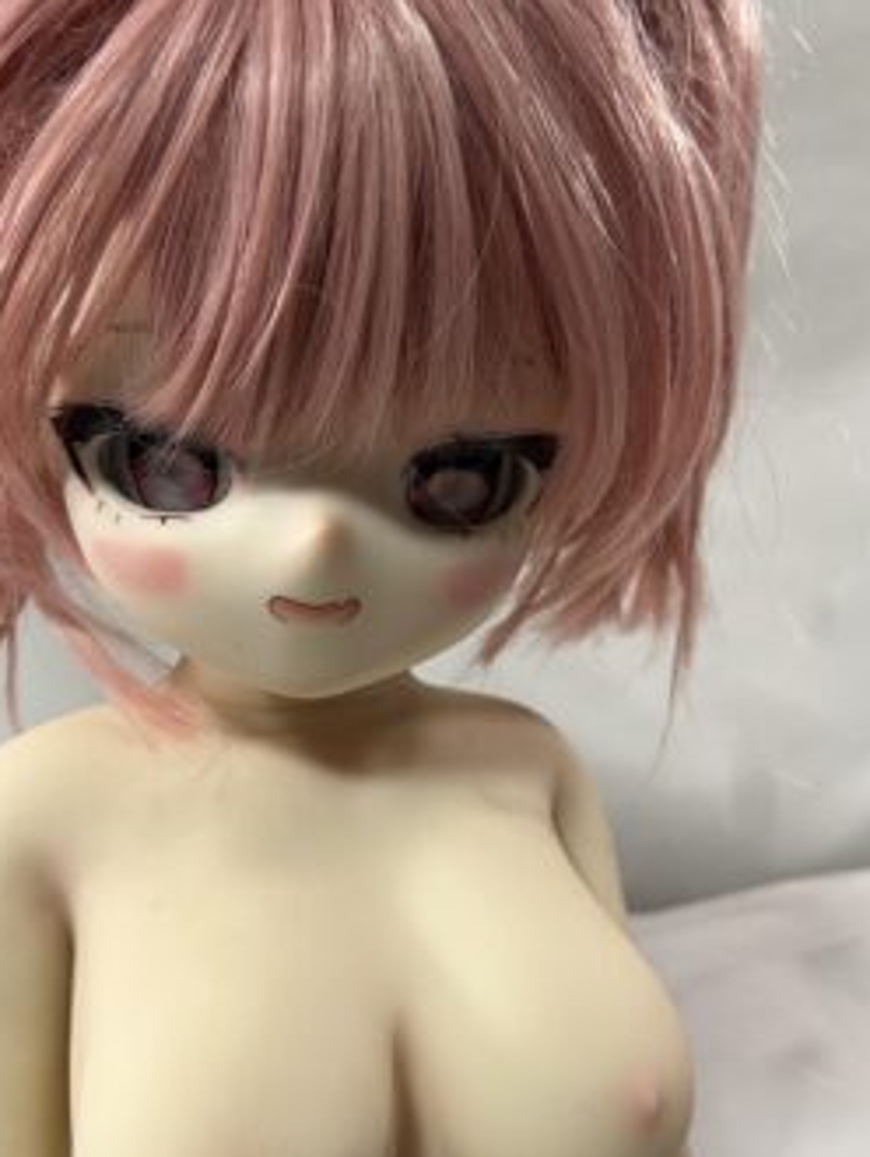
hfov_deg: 41.8
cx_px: 379
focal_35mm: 34
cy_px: 529
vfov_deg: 53.9
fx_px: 1138
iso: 125
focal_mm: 5.7
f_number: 1.5
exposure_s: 1/93
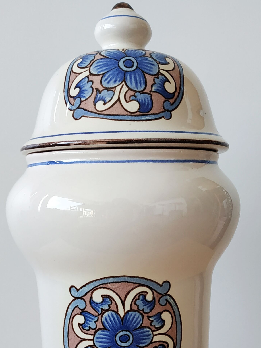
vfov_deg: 37.2
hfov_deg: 29.1
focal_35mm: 50
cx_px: 137
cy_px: 264
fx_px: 503
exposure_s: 1/100
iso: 125
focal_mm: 3.94
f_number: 1.9
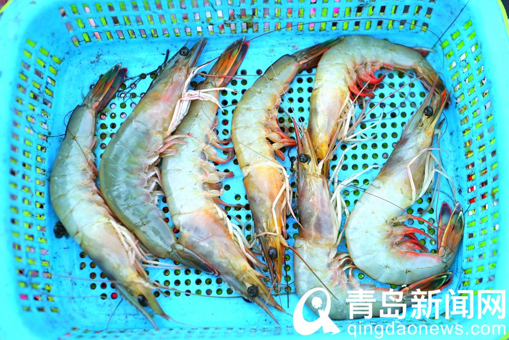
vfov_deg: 20.6
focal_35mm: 66
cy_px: 170
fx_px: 933
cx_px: 254
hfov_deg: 30.5
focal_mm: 66
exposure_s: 1/200
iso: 200
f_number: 3.5
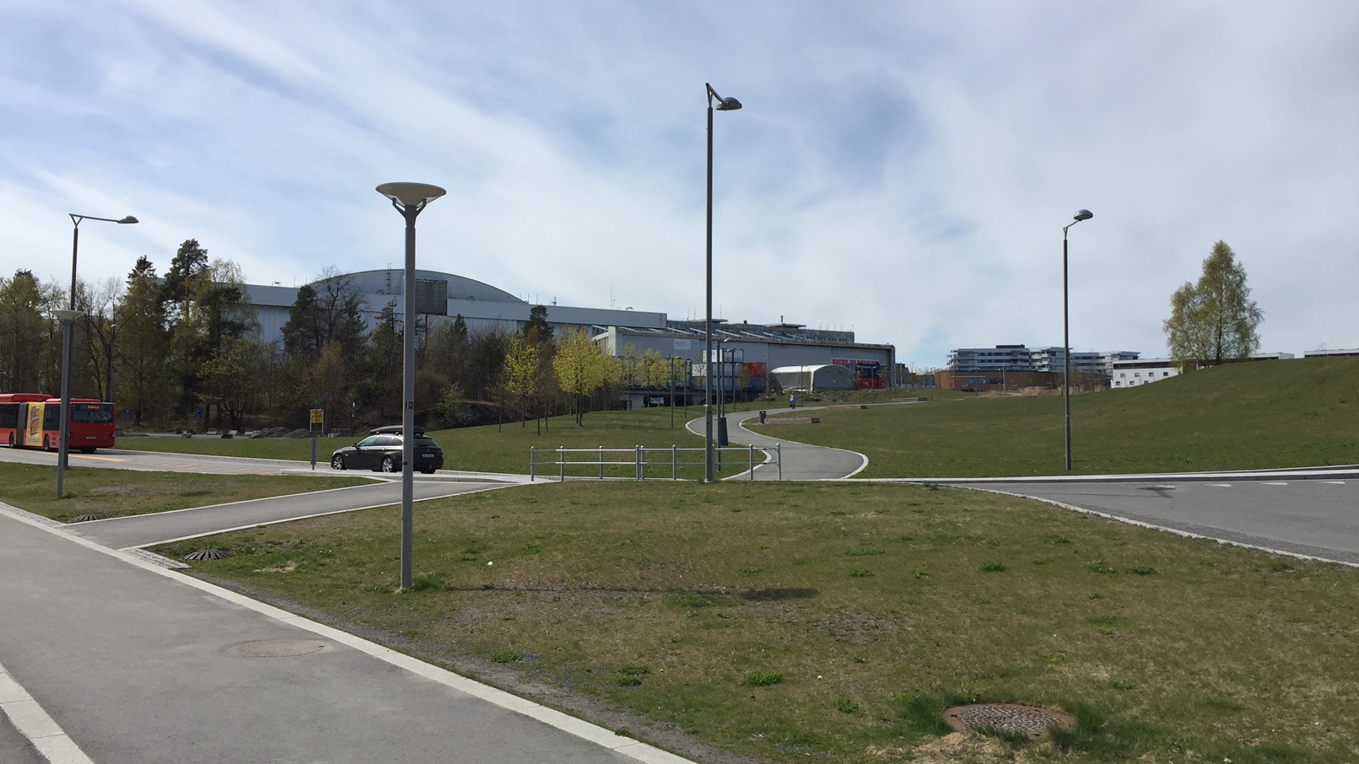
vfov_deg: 36.6
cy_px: 334
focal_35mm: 32
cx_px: 671
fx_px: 1153
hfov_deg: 61.0
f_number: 2.2
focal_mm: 4.15
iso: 32
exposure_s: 1/3049
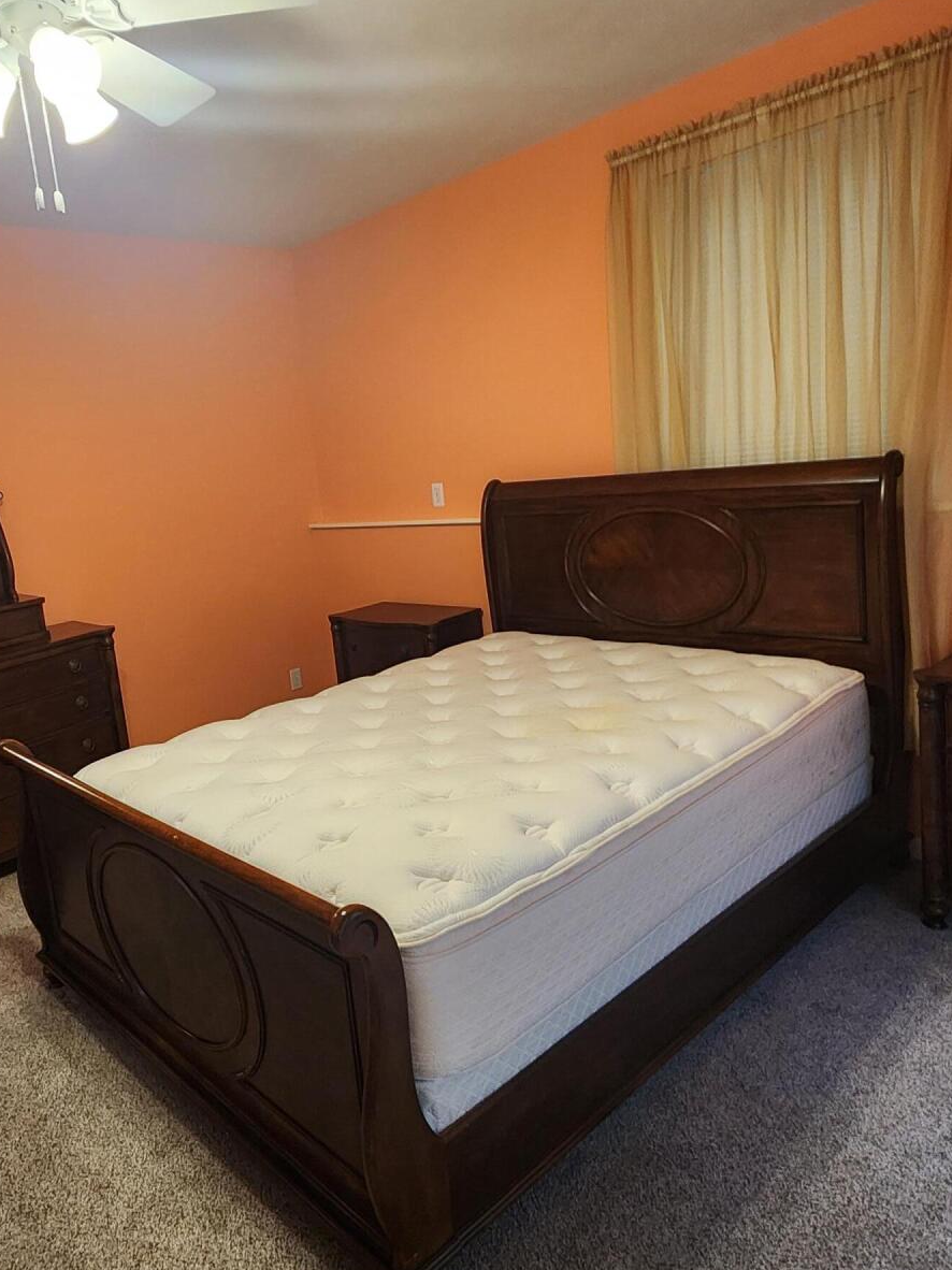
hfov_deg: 60.3
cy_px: 617
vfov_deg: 76.4
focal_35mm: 22
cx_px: 361
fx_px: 807
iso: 320
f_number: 2.2
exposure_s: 1/40
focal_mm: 2.2
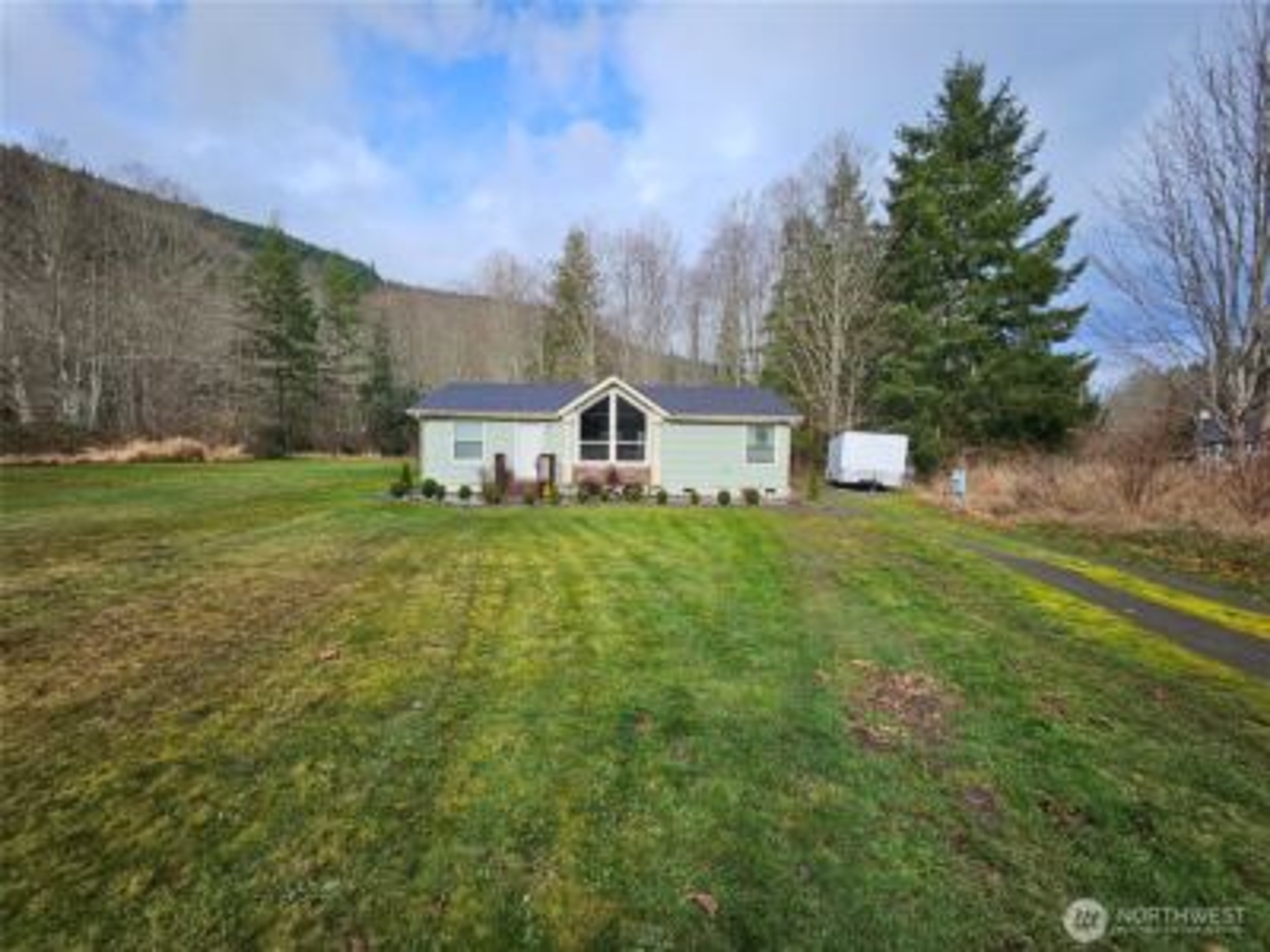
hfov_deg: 106.2
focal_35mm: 13
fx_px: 477
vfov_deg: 89.9
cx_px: 635
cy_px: 476
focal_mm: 1.74
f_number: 2.2
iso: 32
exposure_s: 1/548
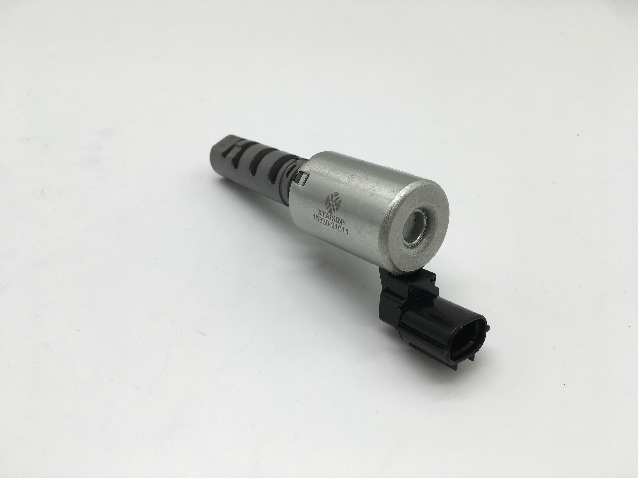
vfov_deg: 48.2
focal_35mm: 29
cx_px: 319
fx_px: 534
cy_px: 239
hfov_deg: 61.7
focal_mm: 4.15
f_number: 2.2
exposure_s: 1/295
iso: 25
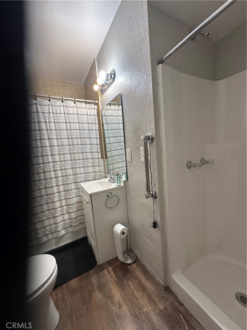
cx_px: 124
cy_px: 165
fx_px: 133
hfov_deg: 85.7
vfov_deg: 102.1
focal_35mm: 14
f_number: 2.2
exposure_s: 1/120
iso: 250
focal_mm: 2.22
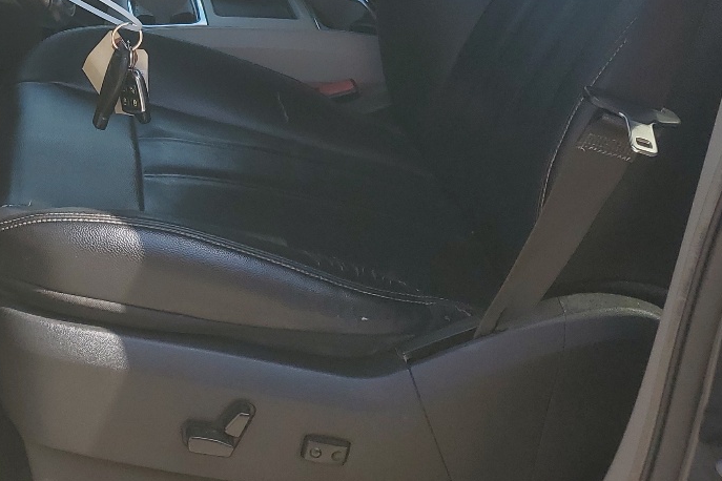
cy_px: -36
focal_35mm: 63
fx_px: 1263
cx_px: 43
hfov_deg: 30.2
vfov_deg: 20.6
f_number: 1.5
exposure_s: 1/1000
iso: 50
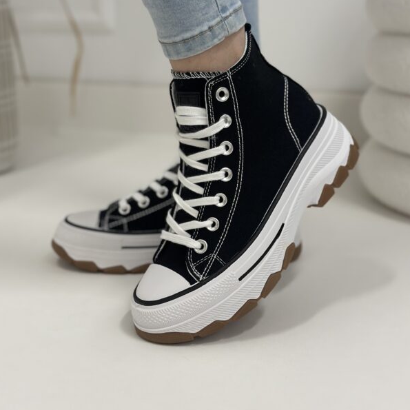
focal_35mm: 57
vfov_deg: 30.0
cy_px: 161
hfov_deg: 30.0
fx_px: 764
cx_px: 204
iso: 125
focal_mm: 6.86
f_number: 1.78
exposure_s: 1/100
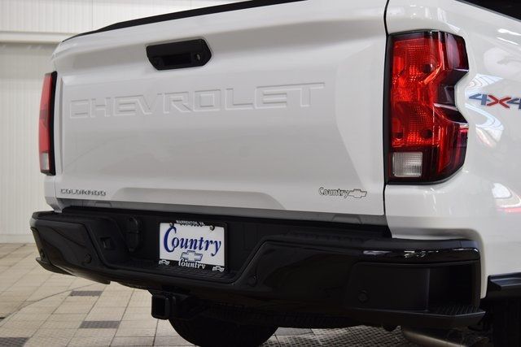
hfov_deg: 35.0
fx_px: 825
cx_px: 260
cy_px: 174
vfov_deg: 23.8
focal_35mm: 57
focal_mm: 38
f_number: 6.3
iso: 400
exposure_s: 1/20
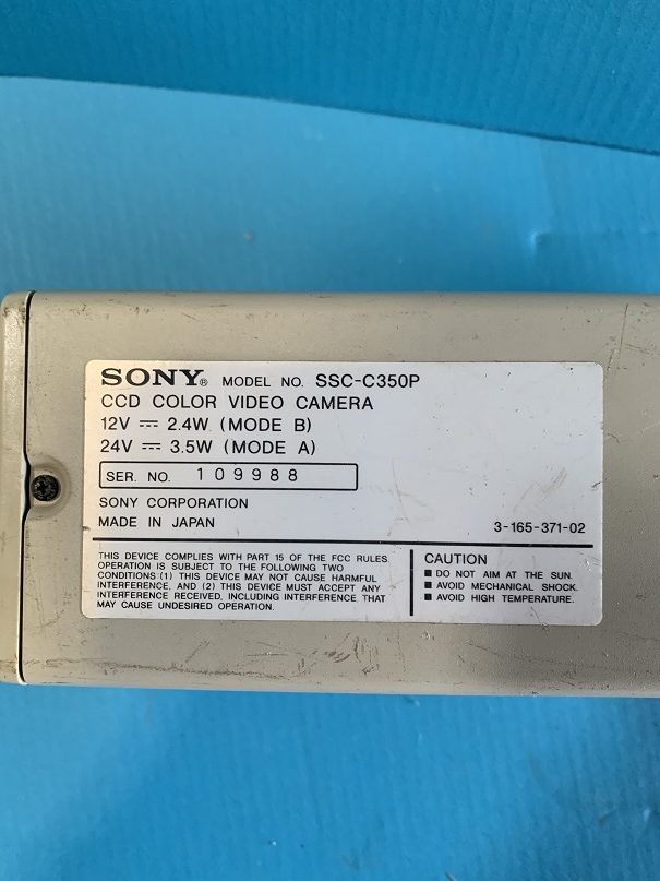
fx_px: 661
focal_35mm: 26
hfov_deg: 53.1
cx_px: 330
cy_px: 440
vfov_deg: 67.3
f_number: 1.8
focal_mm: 4.25
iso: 250
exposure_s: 1/60
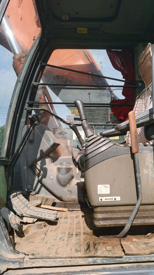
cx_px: 95
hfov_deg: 38.7
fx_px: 218
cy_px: 138
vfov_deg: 64.3
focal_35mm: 30
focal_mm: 5.58
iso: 50
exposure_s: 1/5000
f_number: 1.8
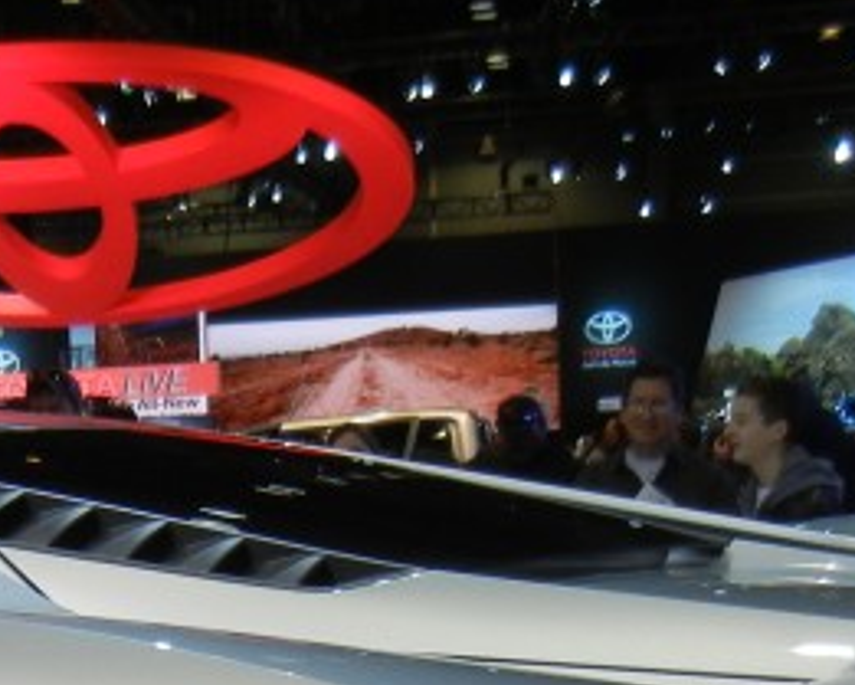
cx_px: -79
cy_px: 862
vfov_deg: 13.0
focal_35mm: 115
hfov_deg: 16.2
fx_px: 2911
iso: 160
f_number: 3.5
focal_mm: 5.4
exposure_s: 1/91.3
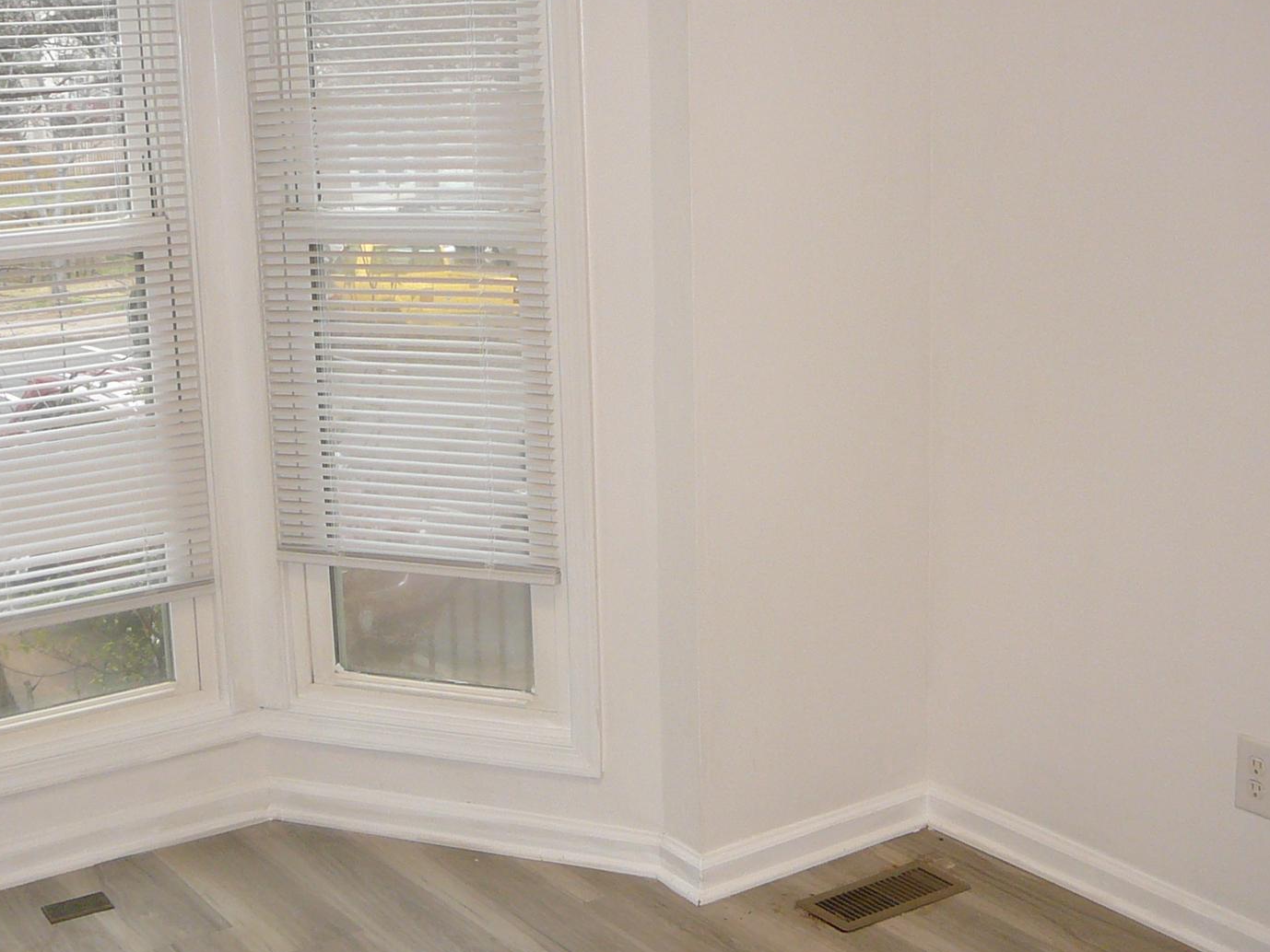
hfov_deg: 36.7
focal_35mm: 52
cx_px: 523
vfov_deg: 28.0
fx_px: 1908
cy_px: 463
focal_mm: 5.2
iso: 125
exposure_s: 1/30
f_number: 2.8
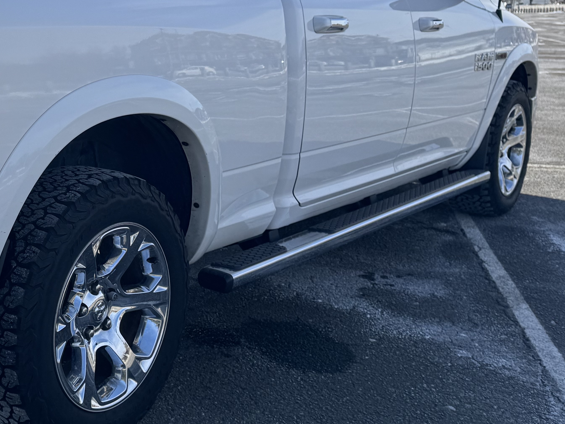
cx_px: 1
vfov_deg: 28.4
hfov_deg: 34.2
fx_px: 832
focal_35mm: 51
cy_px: 140
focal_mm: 6.76
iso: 80
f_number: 1.78
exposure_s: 1/6410
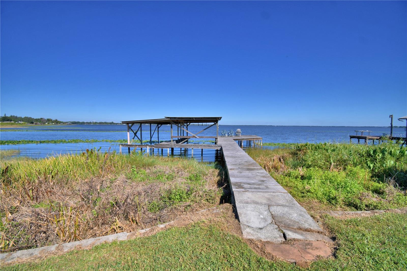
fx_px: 170
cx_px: 204
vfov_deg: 77.3
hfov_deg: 100.4
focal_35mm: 15
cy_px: 136
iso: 100
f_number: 4.5
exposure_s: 1/2000
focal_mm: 10
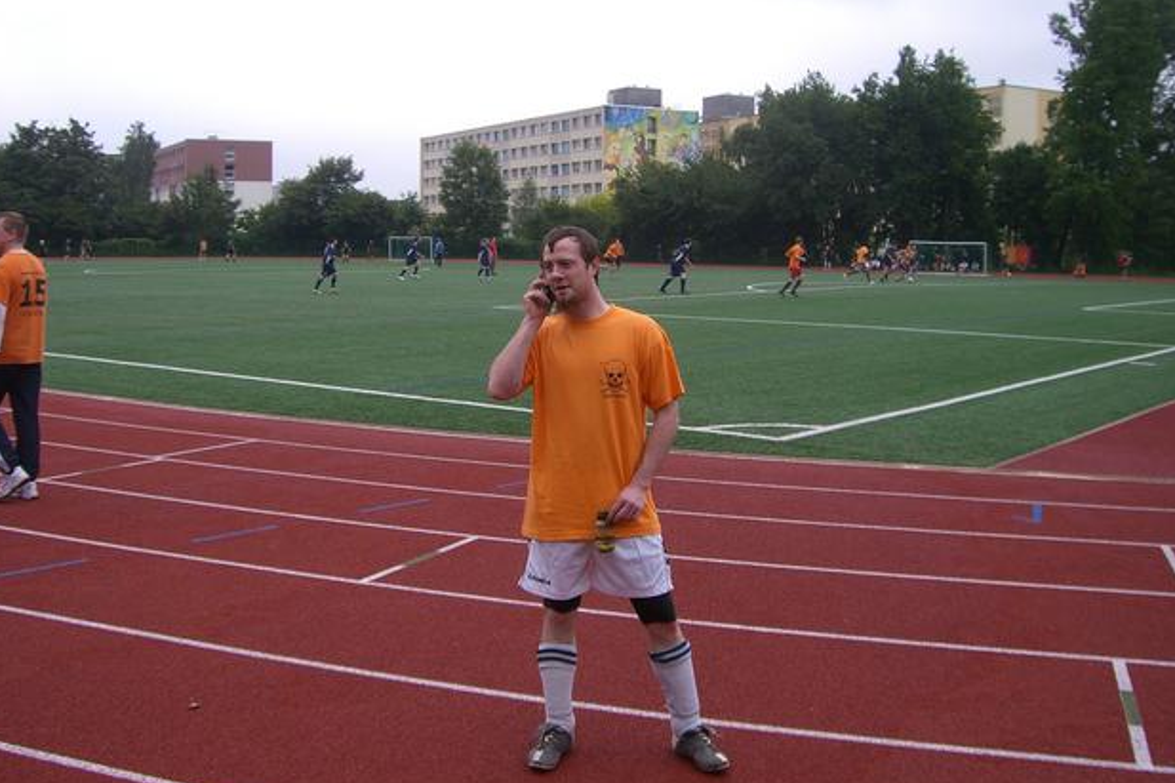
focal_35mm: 41
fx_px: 1338
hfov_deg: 47.4
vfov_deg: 32.6
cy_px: 347
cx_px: 600
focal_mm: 6.2
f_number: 4.3
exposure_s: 1/400
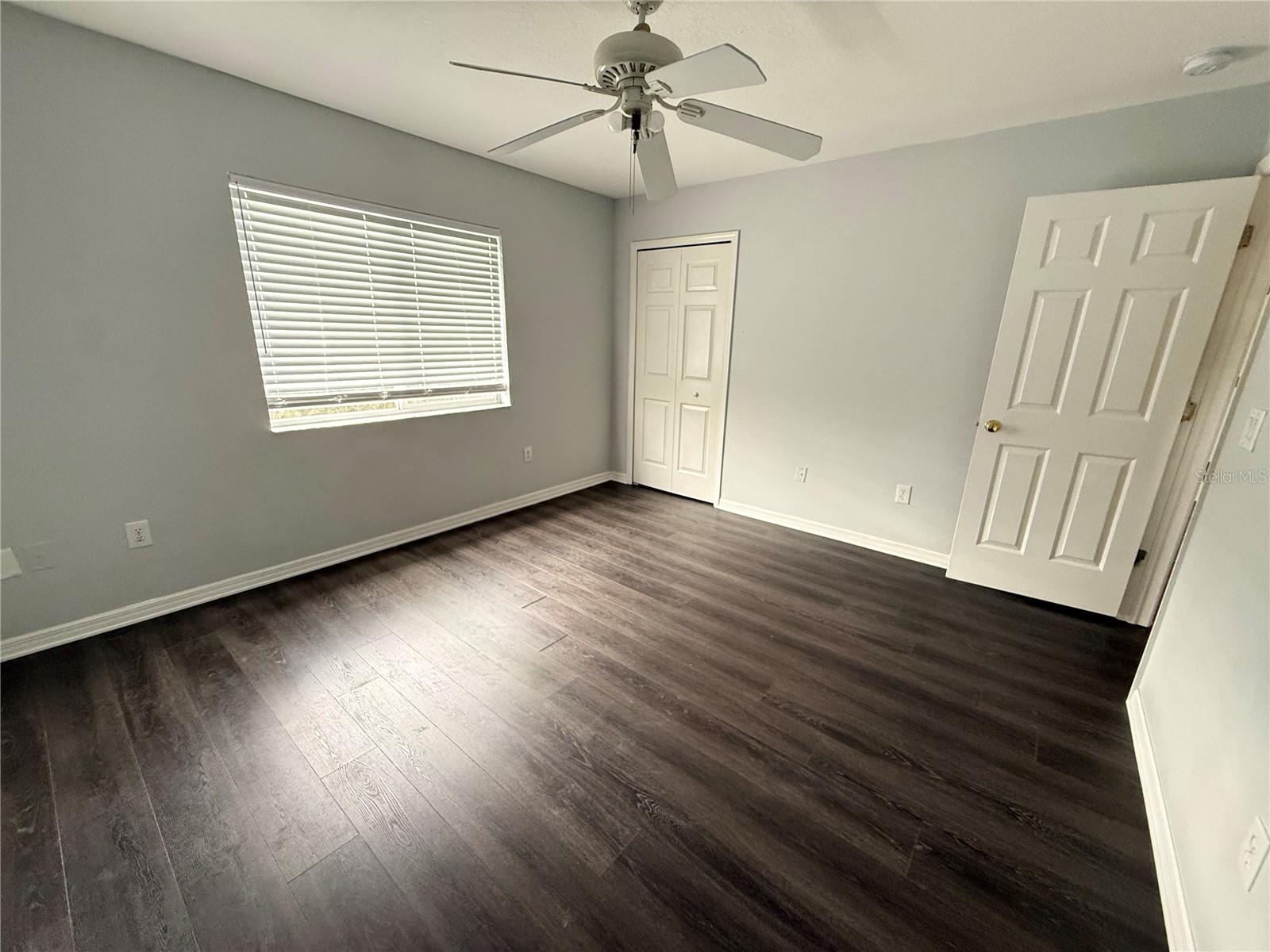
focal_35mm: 14
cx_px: 635
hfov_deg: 102.1
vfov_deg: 85.7
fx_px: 514
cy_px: 476
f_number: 2.2
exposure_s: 1/60
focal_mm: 2.22
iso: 400
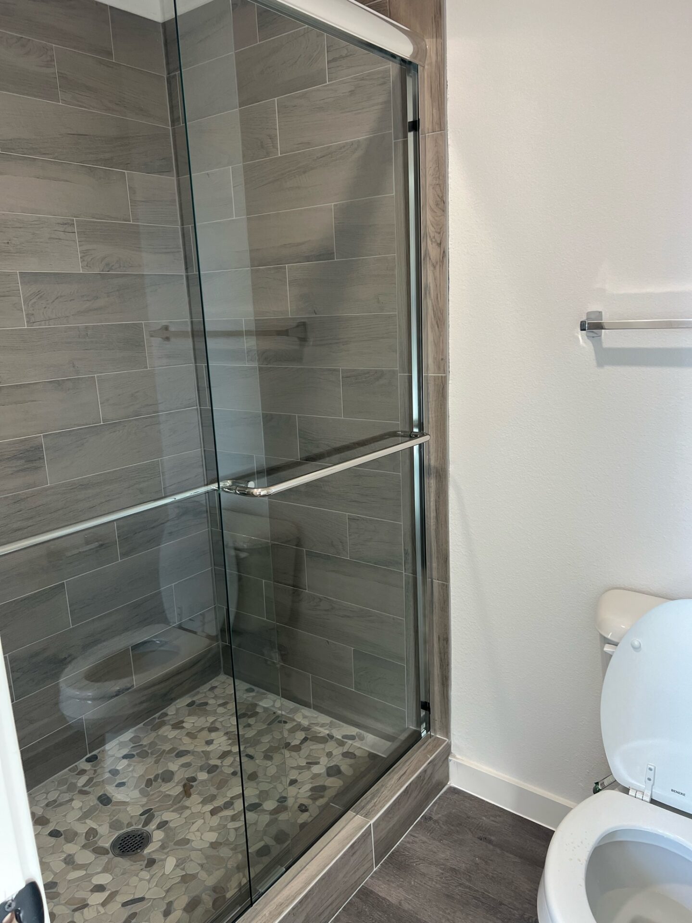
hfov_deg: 53.0
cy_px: 462
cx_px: 346
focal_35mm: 26
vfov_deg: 67.3
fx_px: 693
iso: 100
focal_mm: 5.7
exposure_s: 1/120
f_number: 1.5
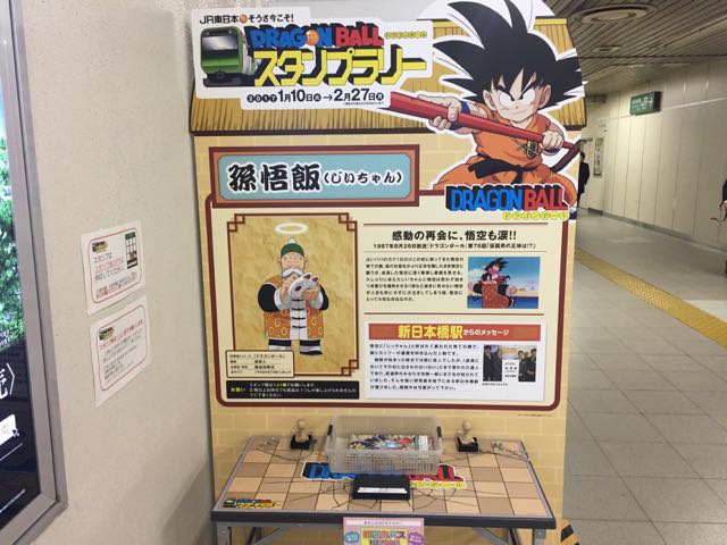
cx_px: 364
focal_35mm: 29
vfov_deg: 48.2
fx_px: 609
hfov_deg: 61.7
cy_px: 272
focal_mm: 4.15
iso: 64
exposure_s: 1/33
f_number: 2.2
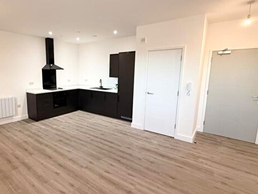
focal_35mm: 21
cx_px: 89
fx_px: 156
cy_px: 95
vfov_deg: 63.4
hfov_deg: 76.9
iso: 320
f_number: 2.2
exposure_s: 1/100
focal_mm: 2.22
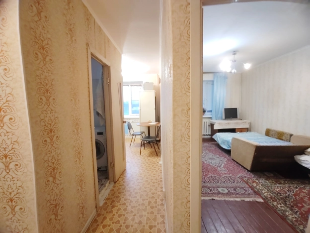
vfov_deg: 78.1
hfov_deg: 94.5
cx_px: 155
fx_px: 143
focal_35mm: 16
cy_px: 116
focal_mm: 1.68
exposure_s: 1/16.7
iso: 867
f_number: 2.2
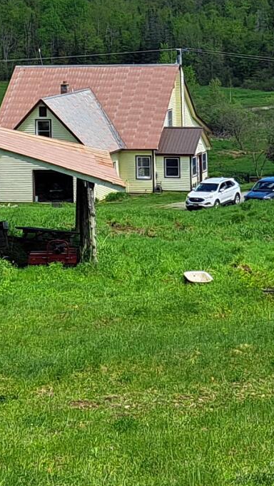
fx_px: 1484
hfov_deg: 10.5
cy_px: -59
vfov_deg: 17.9
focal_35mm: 115
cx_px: 199
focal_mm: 5.23
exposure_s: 1/1321
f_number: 1.8
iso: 50
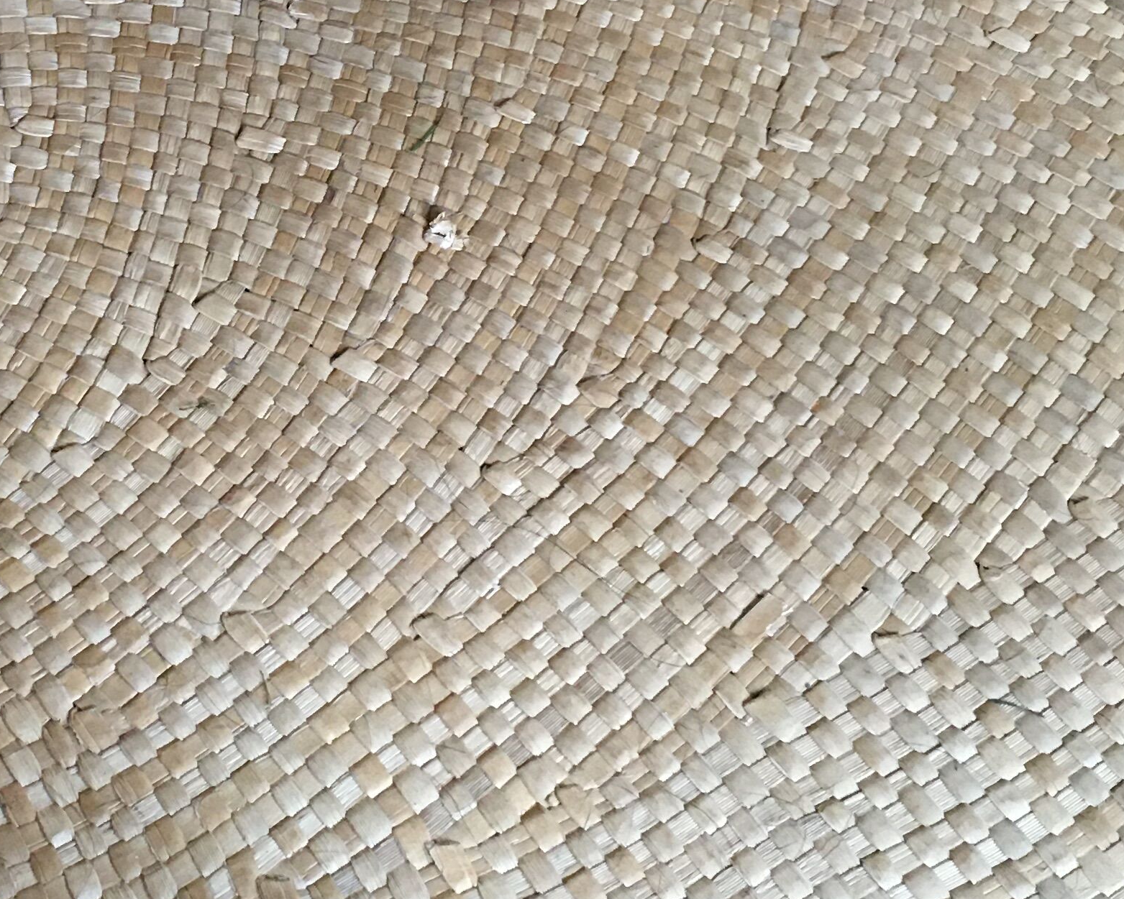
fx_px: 2429
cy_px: 235
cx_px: 158
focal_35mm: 73
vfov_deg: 20.8
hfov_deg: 25.4
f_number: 2.2
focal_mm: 4.15
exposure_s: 1/30
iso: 160
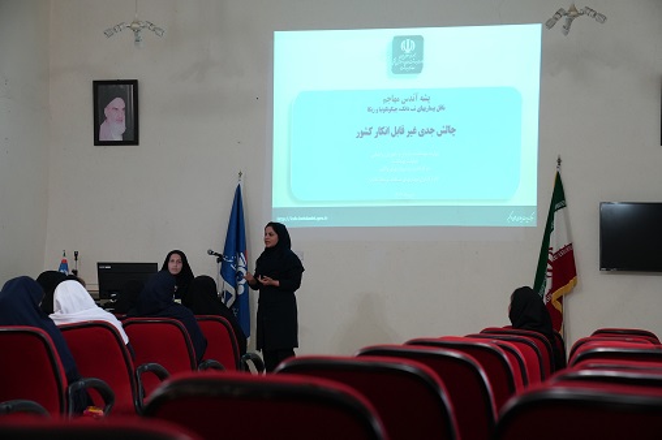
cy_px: 220
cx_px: 331
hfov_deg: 28.9
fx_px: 1286
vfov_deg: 19.4
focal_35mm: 70
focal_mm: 70
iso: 4000
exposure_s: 1/160
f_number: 4
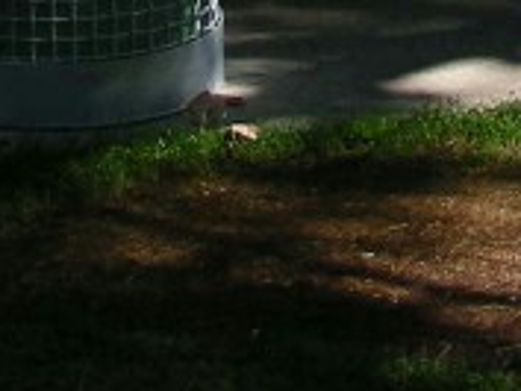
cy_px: -729
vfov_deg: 6.3
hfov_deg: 8.9
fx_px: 3313
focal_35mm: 220
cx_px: 506
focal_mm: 6.3
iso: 50
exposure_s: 1/277
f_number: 3.5
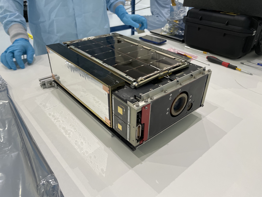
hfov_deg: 67.3
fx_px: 197
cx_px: 131
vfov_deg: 53.1
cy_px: 98
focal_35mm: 26
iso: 125
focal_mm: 4.2
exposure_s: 1/111
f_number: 1.6
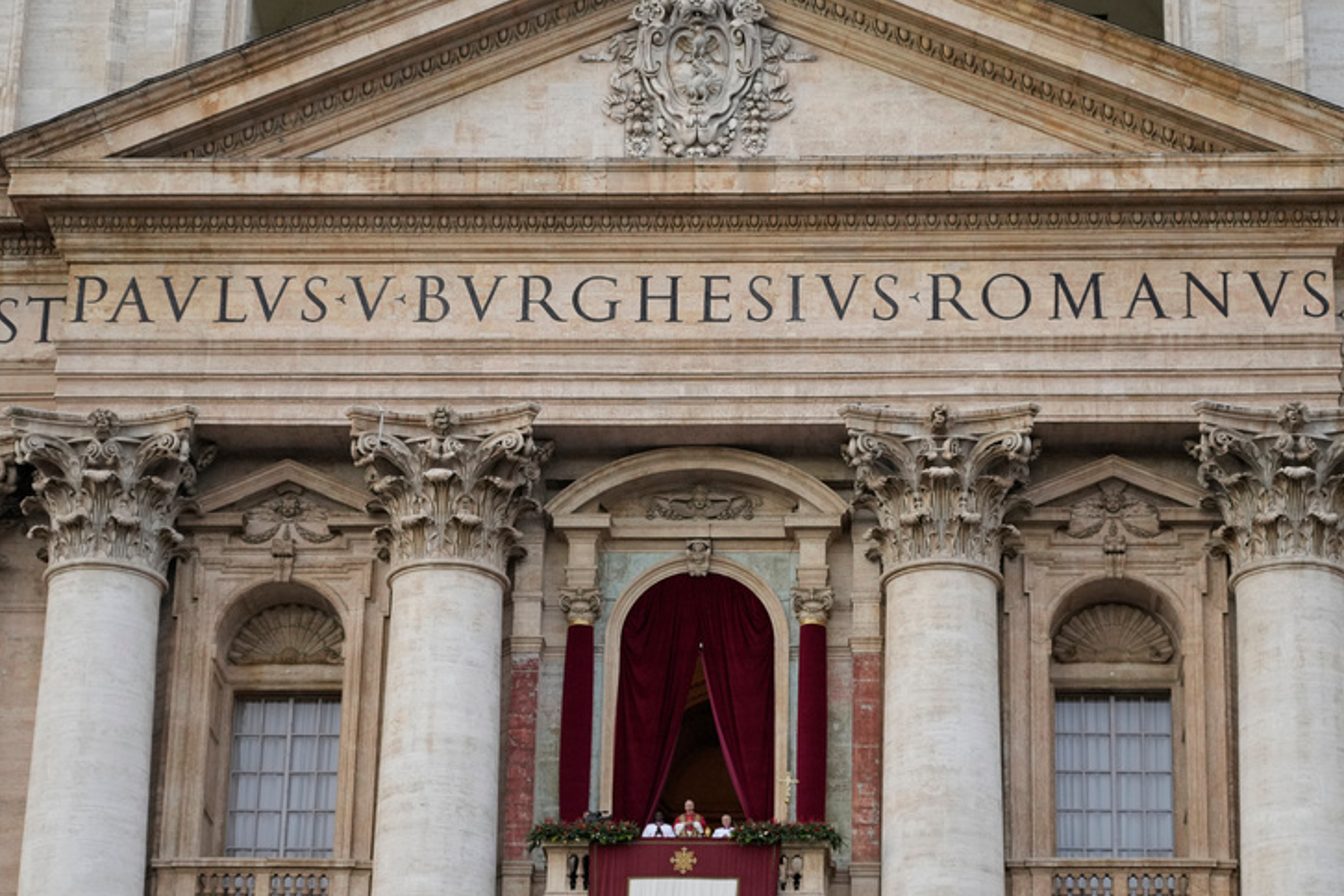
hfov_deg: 19.8
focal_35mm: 103
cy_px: 477
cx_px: 696
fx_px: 3845
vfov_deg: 13.3
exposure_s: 1/640
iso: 1000
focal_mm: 73
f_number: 4
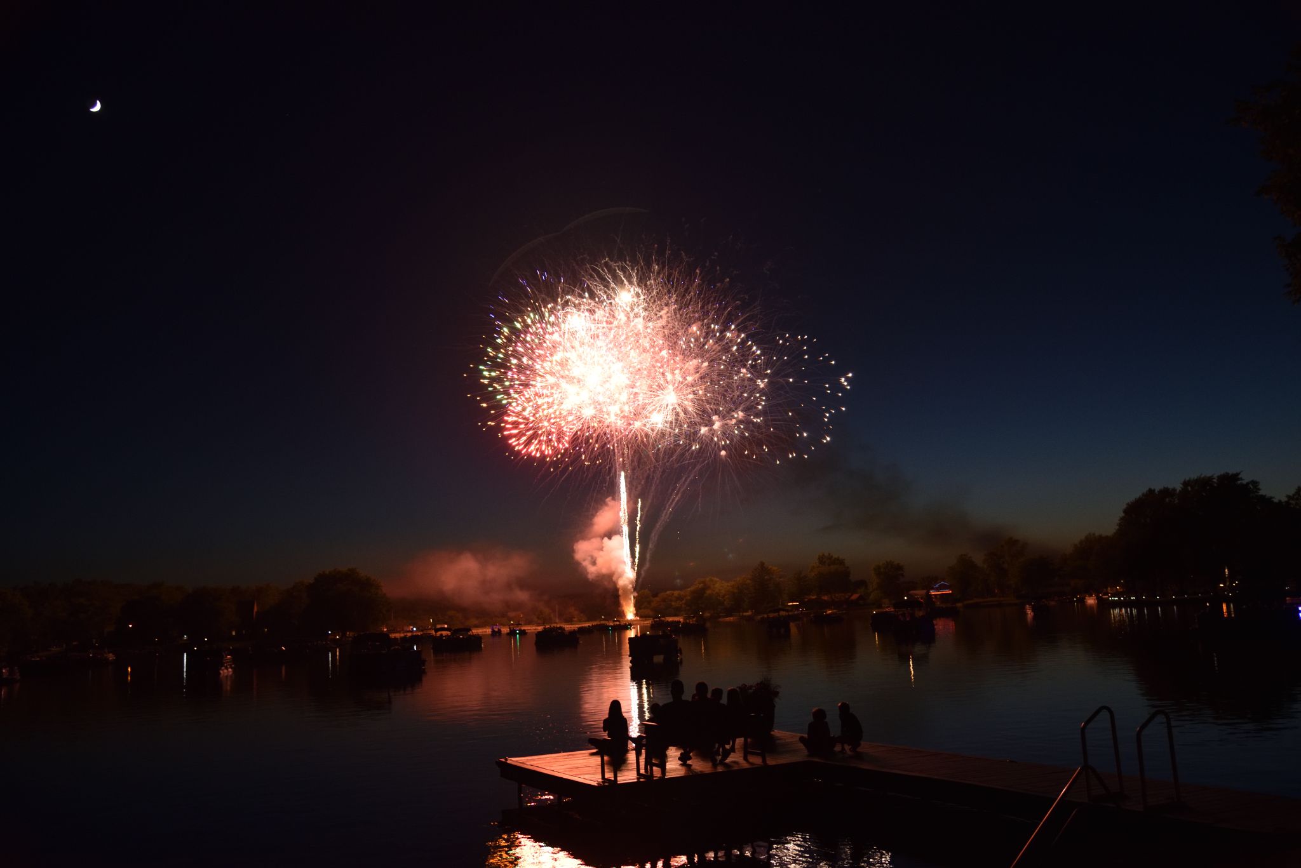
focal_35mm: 31
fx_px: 1121
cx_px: 650
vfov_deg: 42.4
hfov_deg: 60.3
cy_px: 434
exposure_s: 1/30
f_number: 4
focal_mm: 31
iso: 1800
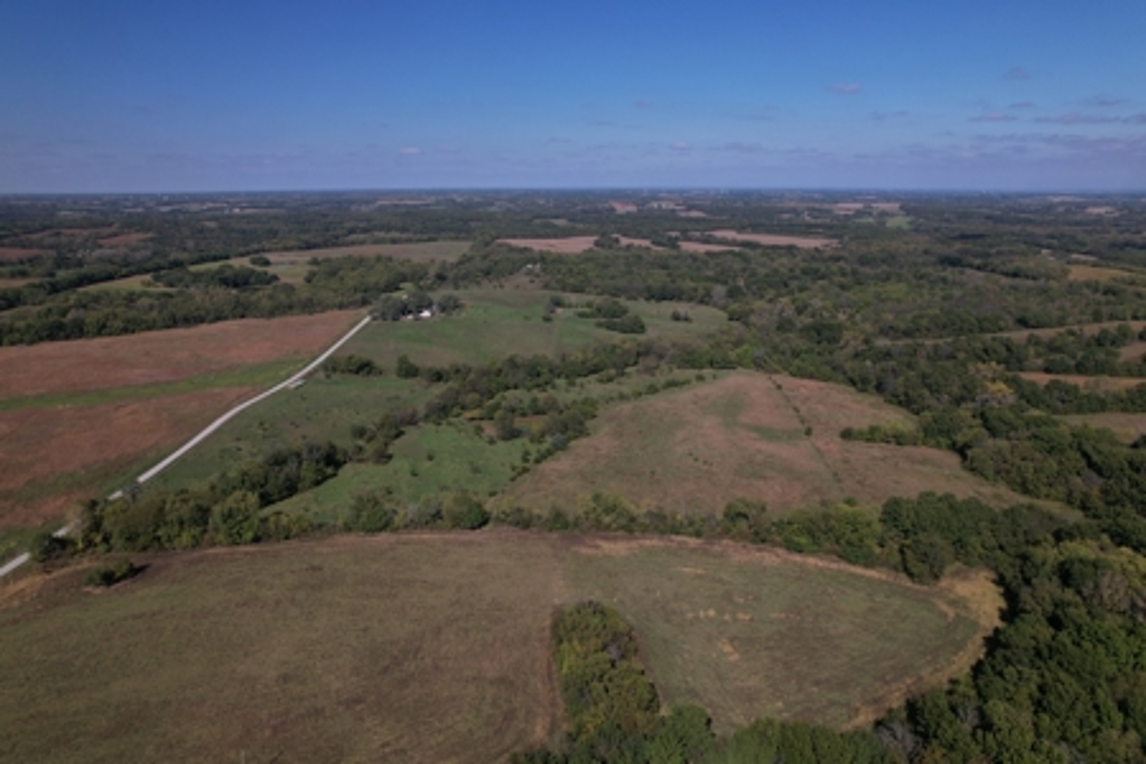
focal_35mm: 22
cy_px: 382
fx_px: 700
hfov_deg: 78.6
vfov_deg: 57.2
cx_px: 573
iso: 100
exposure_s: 1/100
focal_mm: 8.38
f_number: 2.8
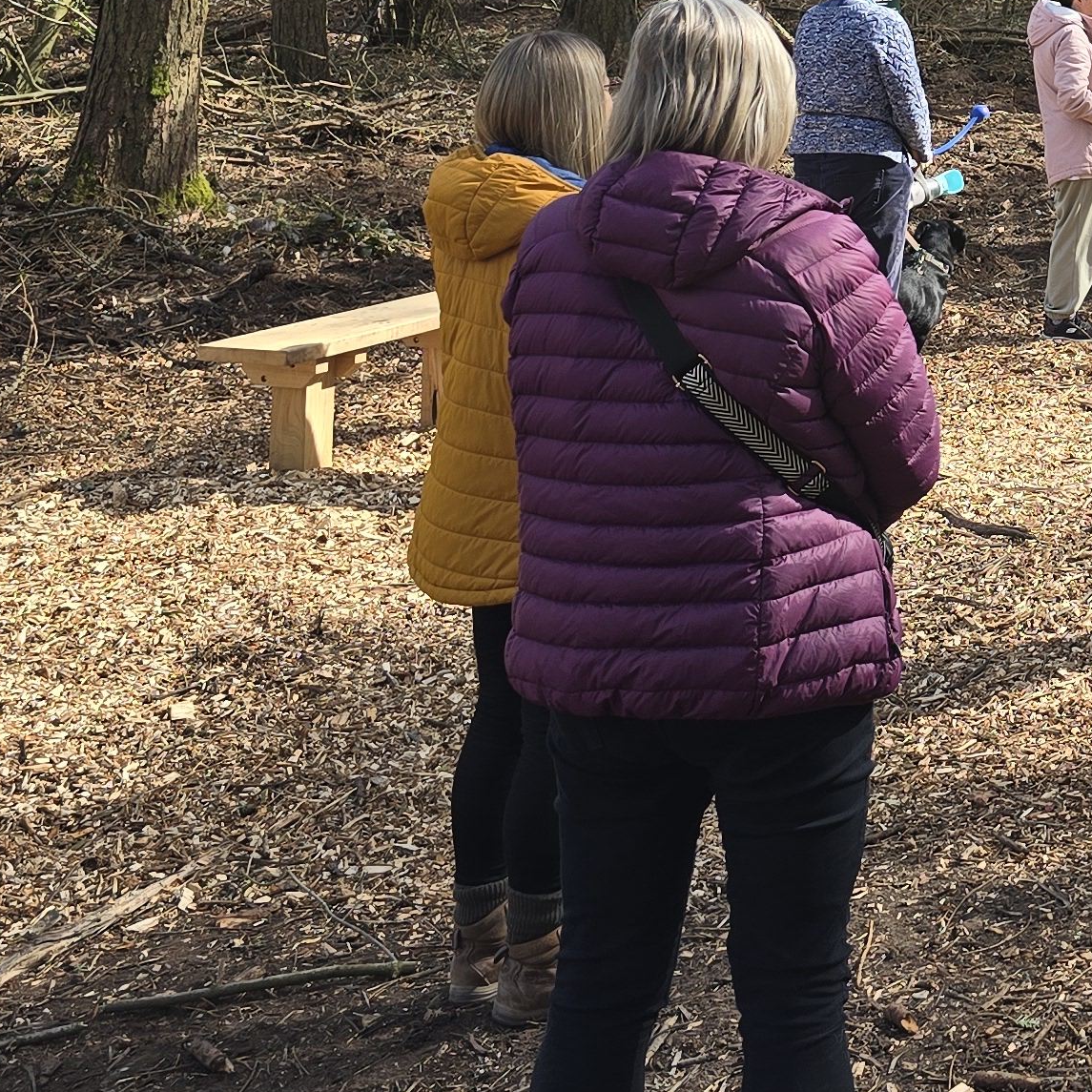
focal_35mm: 71
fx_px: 2534
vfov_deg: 22.6
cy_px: -184
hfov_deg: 21.7
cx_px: 1467
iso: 12
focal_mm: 6.3
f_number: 1.7
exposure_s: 1/180
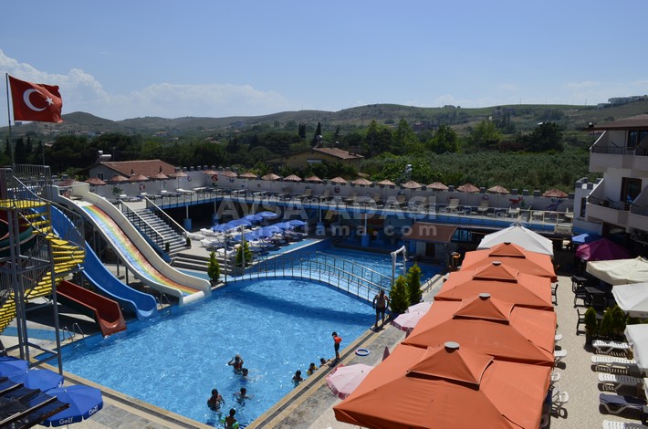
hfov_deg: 67.5
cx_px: 324
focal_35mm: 27
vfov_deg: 47.7
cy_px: 214
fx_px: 485
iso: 100
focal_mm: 18
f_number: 11
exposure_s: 1/180
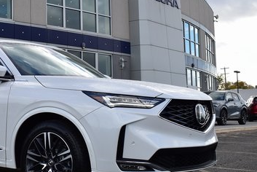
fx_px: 485
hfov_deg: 28.8
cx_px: 41
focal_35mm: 68
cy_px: 60
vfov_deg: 20.0
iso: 100
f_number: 6.3
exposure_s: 1/160
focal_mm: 25
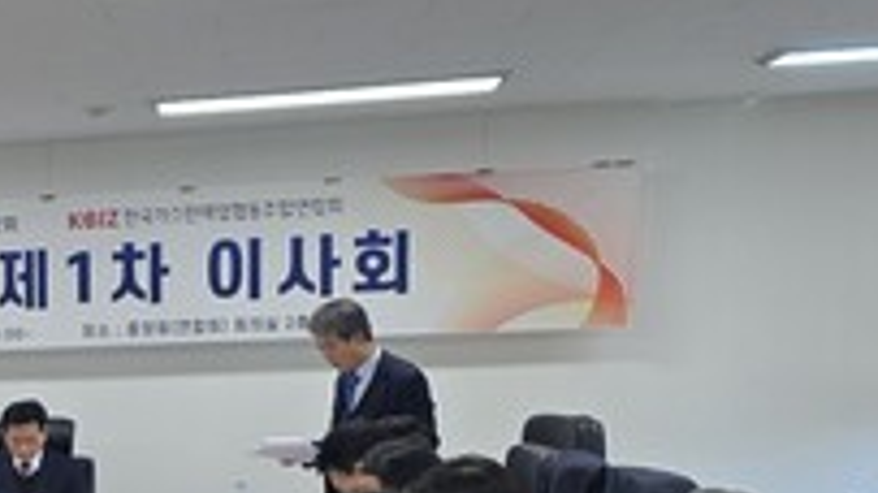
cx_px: -177
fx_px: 1722
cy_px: 541
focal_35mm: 74
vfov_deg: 15.8
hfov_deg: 25.6
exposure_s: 1/120
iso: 80
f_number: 1.7
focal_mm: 6.3
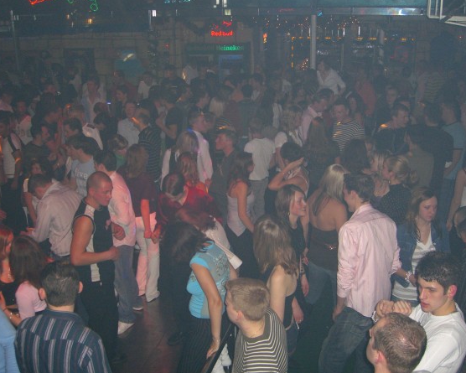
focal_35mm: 40
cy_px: 185
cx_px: 226
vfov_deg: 37.3
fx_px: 552
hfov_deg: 45.8
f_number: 2.8
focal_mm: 7.9
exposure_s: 1/60
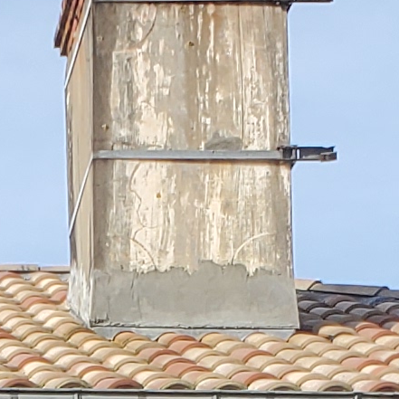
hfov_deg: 8.2
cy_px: 1239
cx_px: -173
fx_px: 2739
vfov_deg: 7.3
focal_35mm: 210
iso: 50
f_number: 2.4
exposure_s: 1/912
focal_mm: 4.3
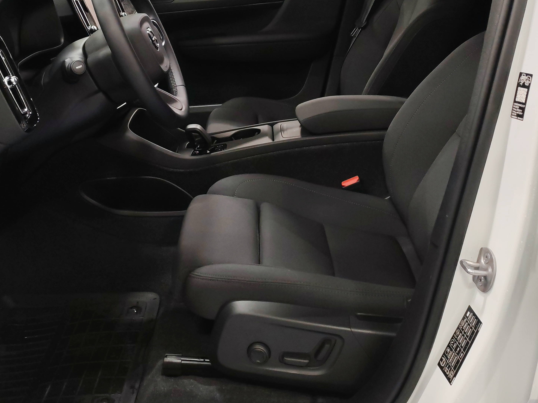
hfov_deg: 40.4
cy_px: 117
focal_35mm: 47
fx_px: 730
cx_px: 242
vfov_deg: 30.5
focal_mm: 6.12
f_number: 1.9
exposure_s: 1/100
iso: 800
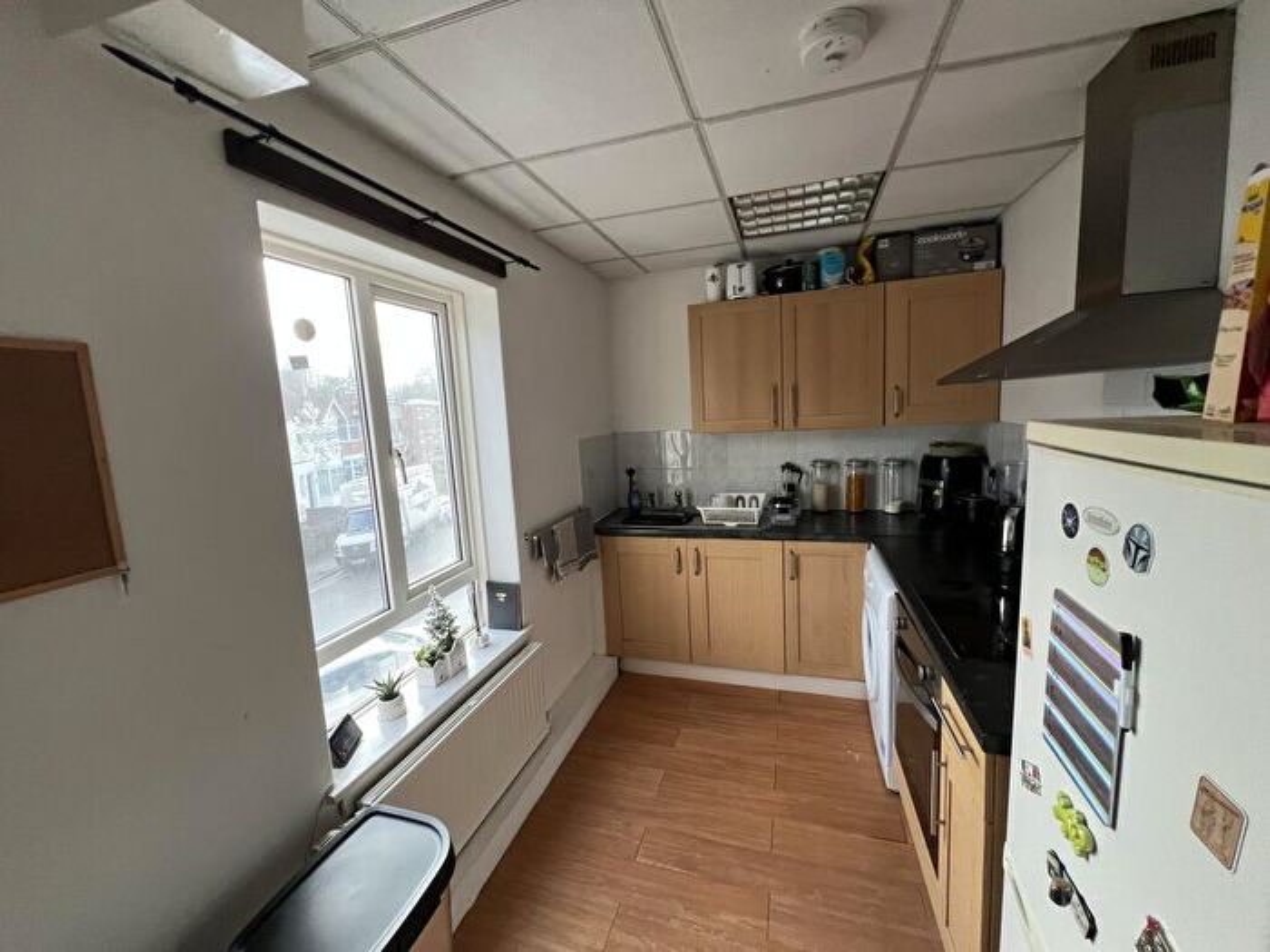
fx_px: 477
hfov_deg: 106.2
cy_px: 476
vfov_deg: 89.9
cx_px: 635
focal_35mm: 13
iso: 250
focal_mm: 1.57
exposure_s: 1/99
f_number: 1.8
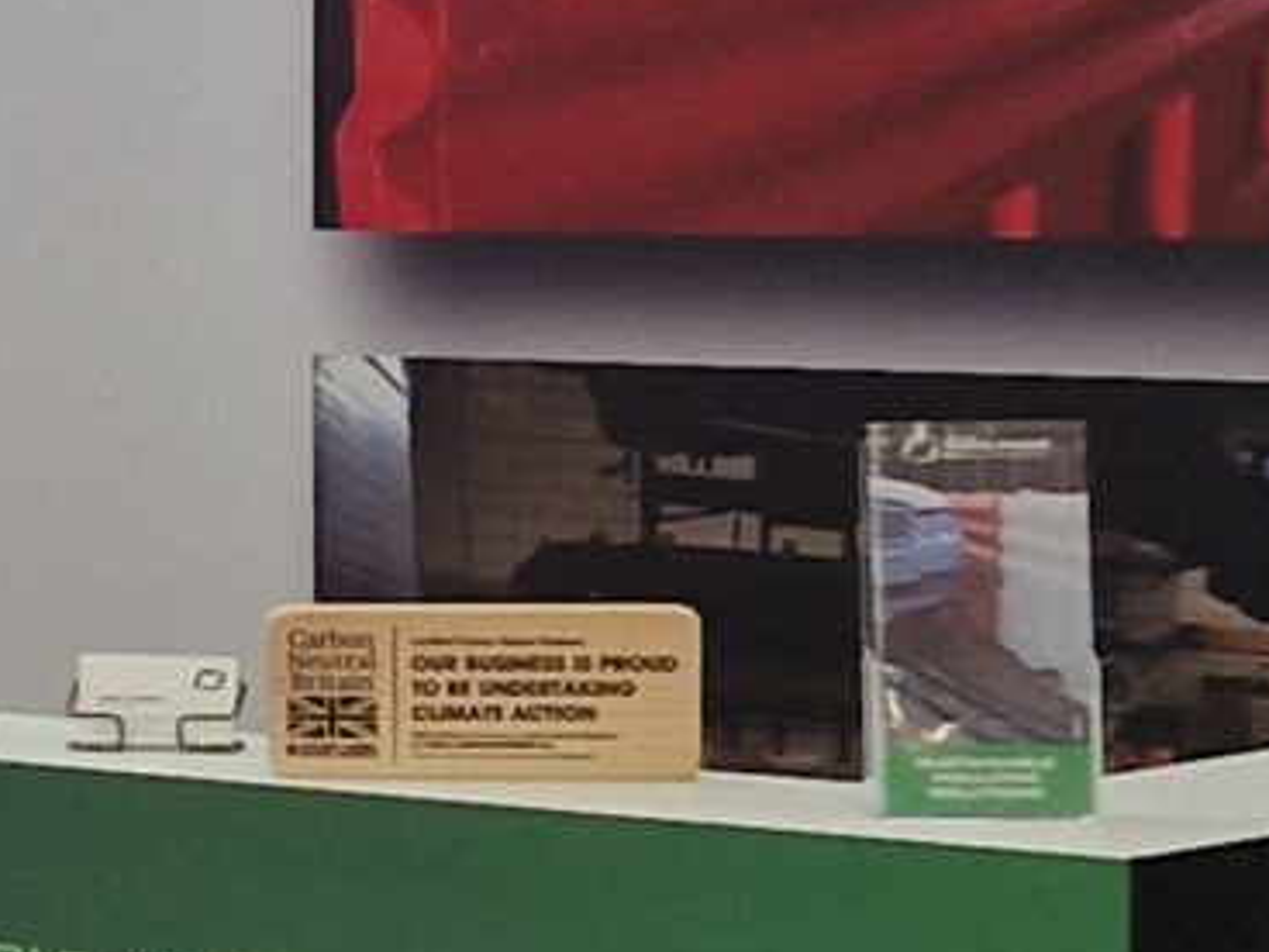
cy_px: 562
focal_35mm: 180
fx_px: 6599
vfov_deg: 8.2
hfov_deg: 9.8
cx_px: -1728
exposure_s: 1/100
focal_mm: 5.4
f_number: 1.8
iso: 50
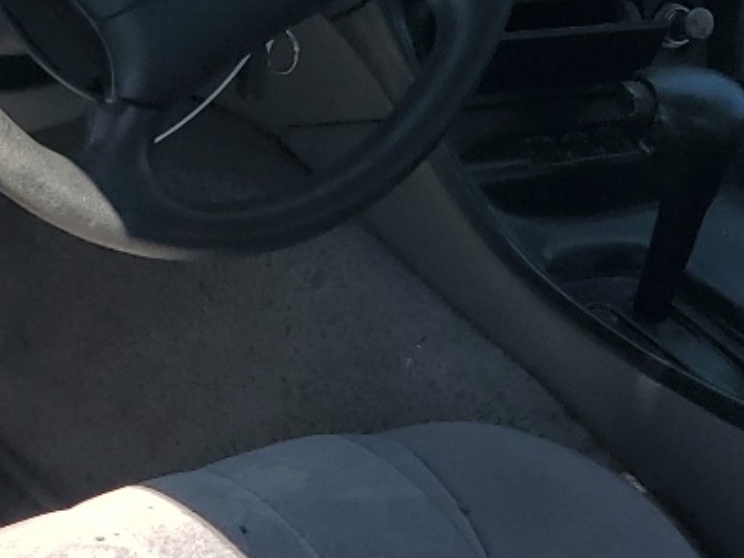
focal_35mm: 106
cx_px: 205
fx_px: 2278
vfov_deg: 13.8
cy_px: 503
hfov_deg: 18.5
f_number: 1.5
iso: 50
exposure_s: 1/2000
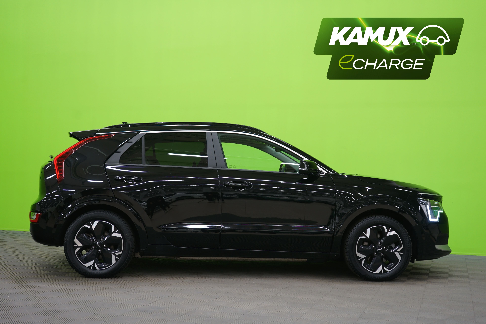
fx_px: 621
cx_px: 243
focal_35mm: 46
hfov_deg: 42.7
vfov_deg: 29.2
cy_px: 162
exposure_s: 1/8
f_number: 4.5
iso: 400
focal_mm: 46
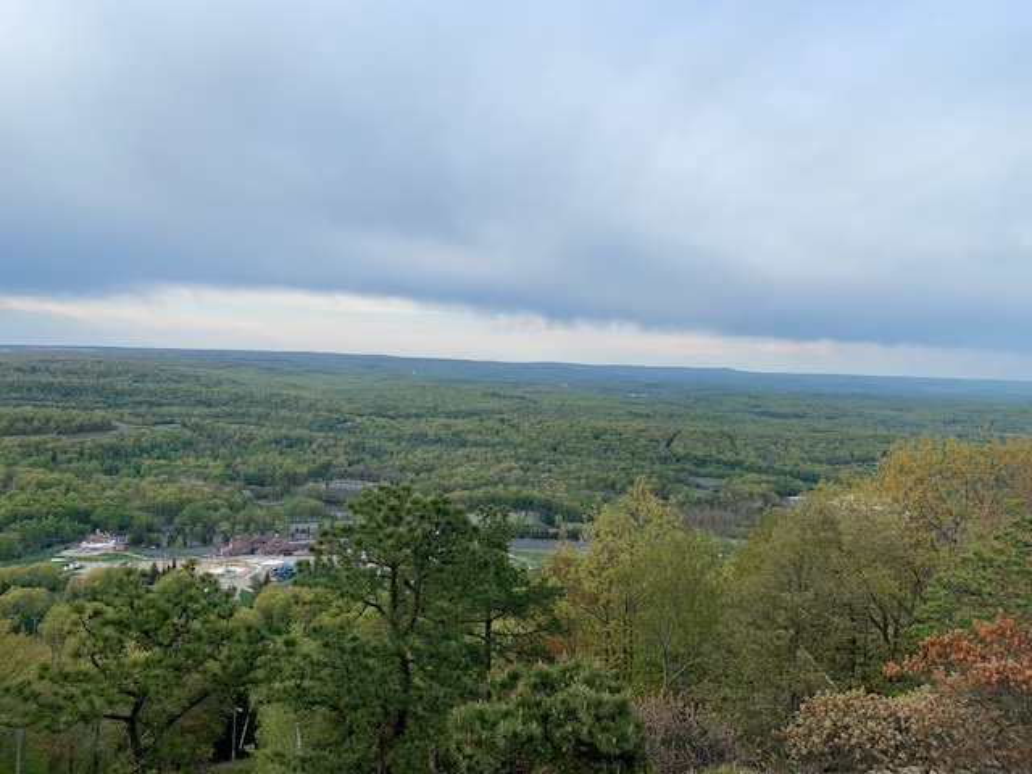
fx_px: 775
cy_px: 387
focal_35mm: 26
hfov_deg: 67.3
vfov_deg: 53.1
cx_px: 516
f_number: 1.8
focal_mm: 4.25
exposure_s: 1/835
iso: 25
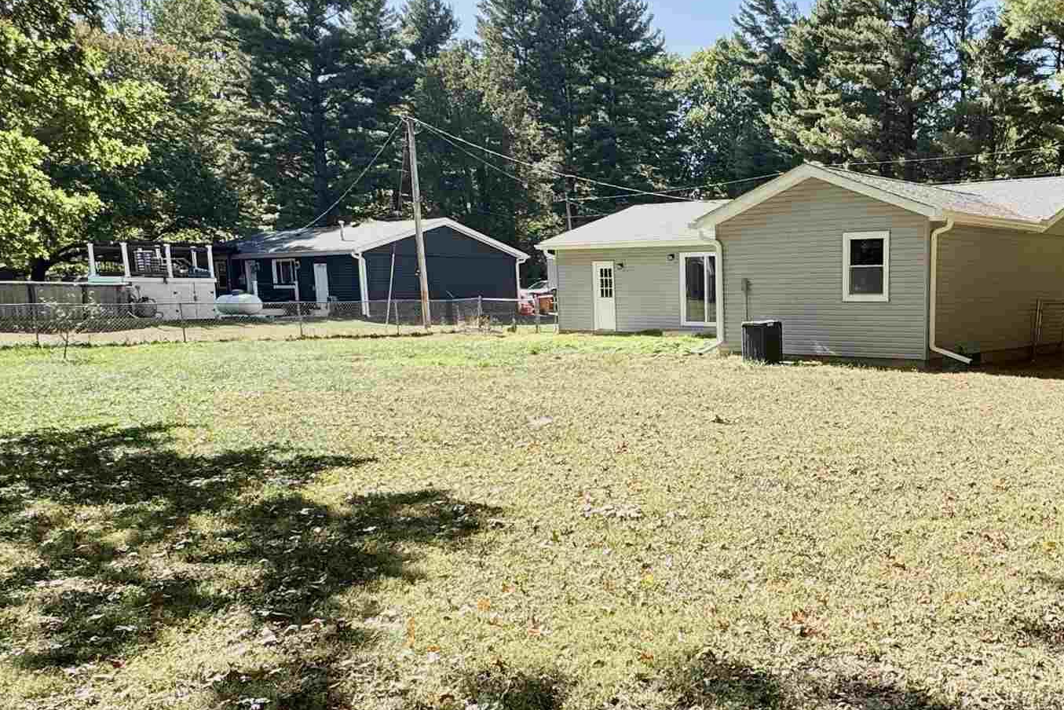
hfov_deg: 54.4
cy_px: 454
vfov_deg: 39.7
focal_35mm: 33
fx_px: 975
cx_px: 804
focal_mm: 2.22
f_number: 2.2
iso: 40
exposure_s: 1/561
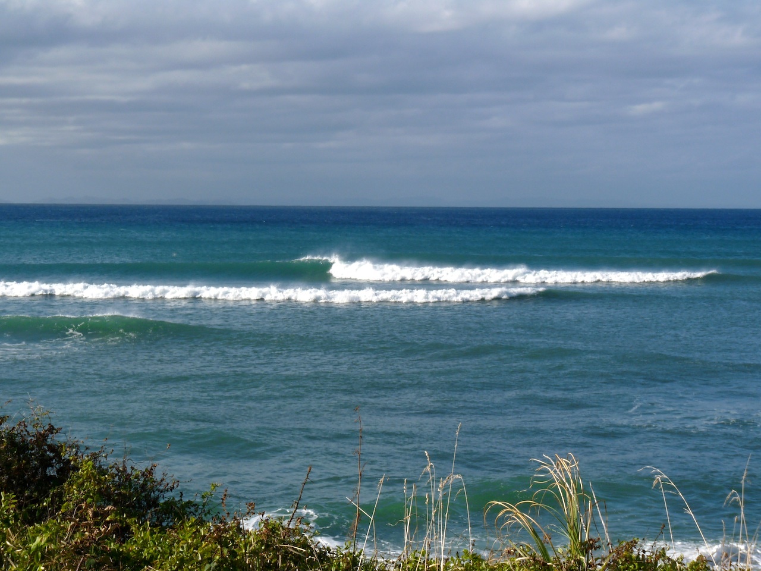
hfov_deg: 22.5
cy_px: 286
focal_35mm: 87
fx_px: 1913
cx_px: 380
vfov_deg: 17.0
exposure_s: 1/400
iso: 100
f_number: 6.3
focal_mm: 15.5
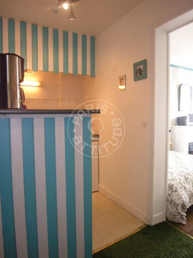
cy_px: 129
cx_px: 96
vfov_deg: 71.6
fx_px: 178
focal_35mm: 24
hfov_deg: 56.8
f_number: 2.6
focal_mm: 6.1
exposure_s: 1/11.8
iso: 50
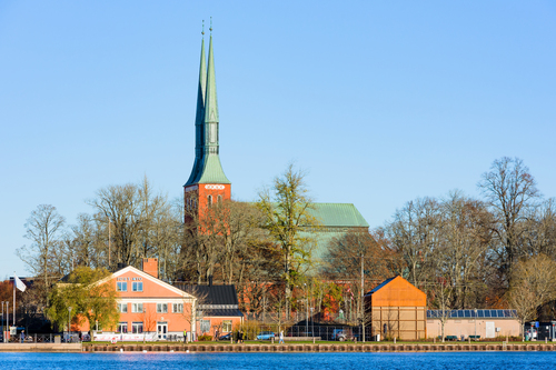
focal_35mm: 150
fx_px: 2316
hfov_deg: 13.7
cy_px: 185
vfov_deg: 9.1
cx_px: 278
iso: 400
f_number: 11
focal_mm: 150
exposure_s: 1/800
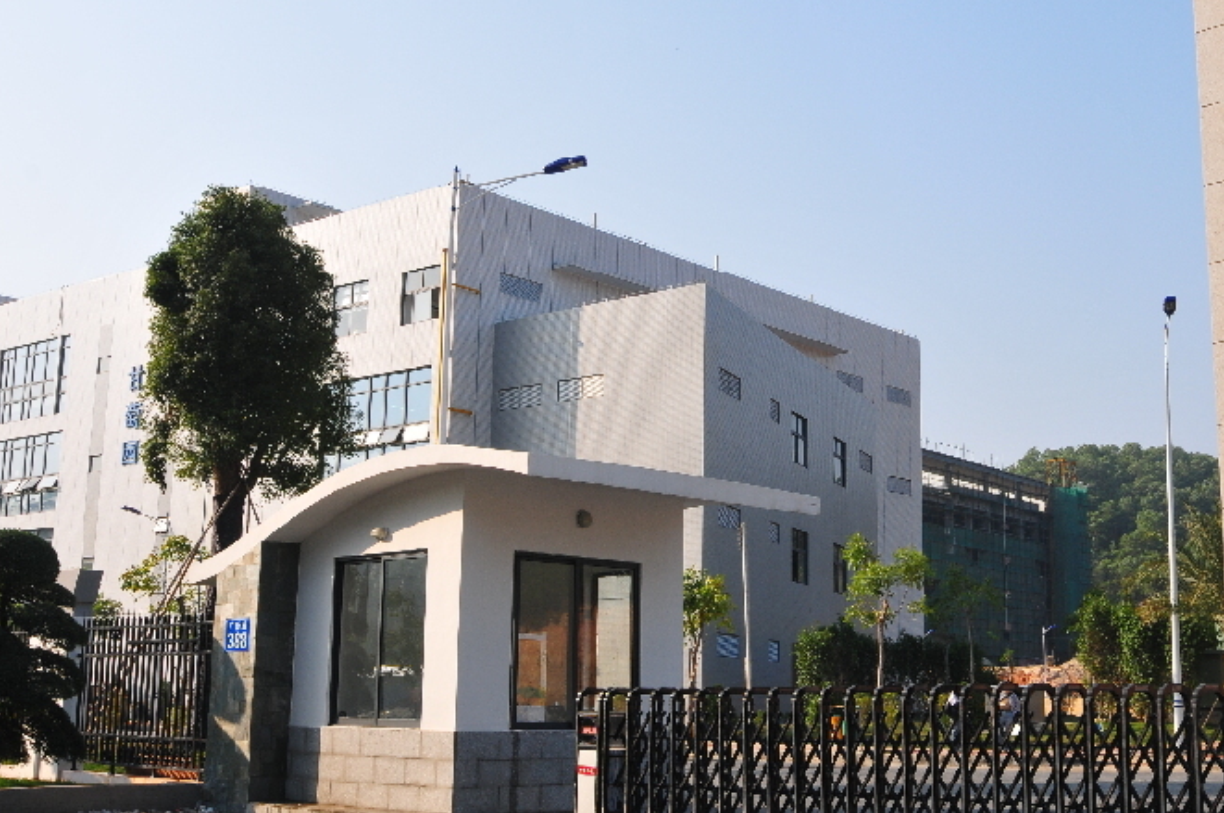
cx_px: 709
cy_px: 357
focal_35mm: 49
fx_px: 1664
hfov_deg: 40.3
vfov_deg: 27.4
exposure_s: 1/160
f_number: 10
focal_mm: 24
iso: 200
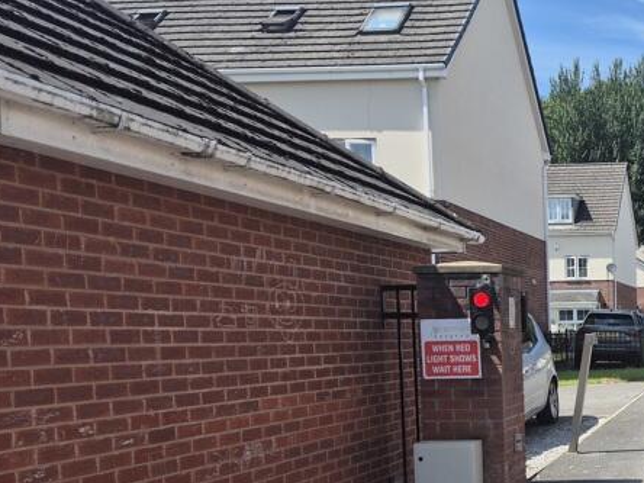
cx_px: 688
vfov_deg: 26.8
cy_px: 416
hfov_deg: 32.4
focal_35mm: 53
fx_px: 986
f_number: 1.8
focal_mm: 5.4
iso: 25
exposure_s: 1/1348
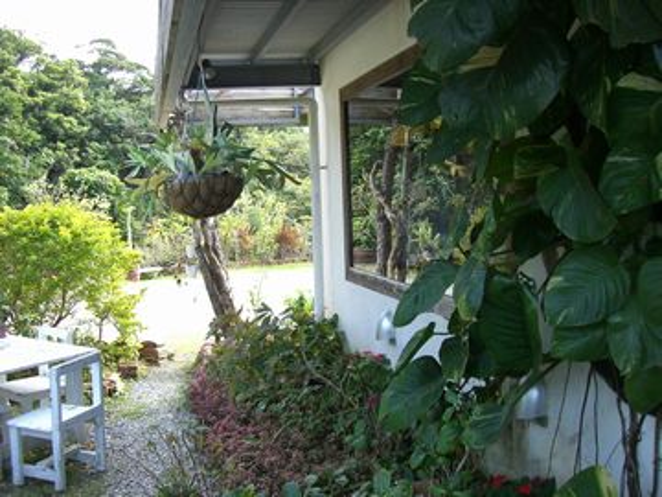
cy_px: 248
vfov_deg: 37.7
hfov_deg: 49.0
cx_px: 331
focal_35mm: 38
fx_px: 727
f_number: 2.7
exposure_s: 1/250
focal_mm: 6.2
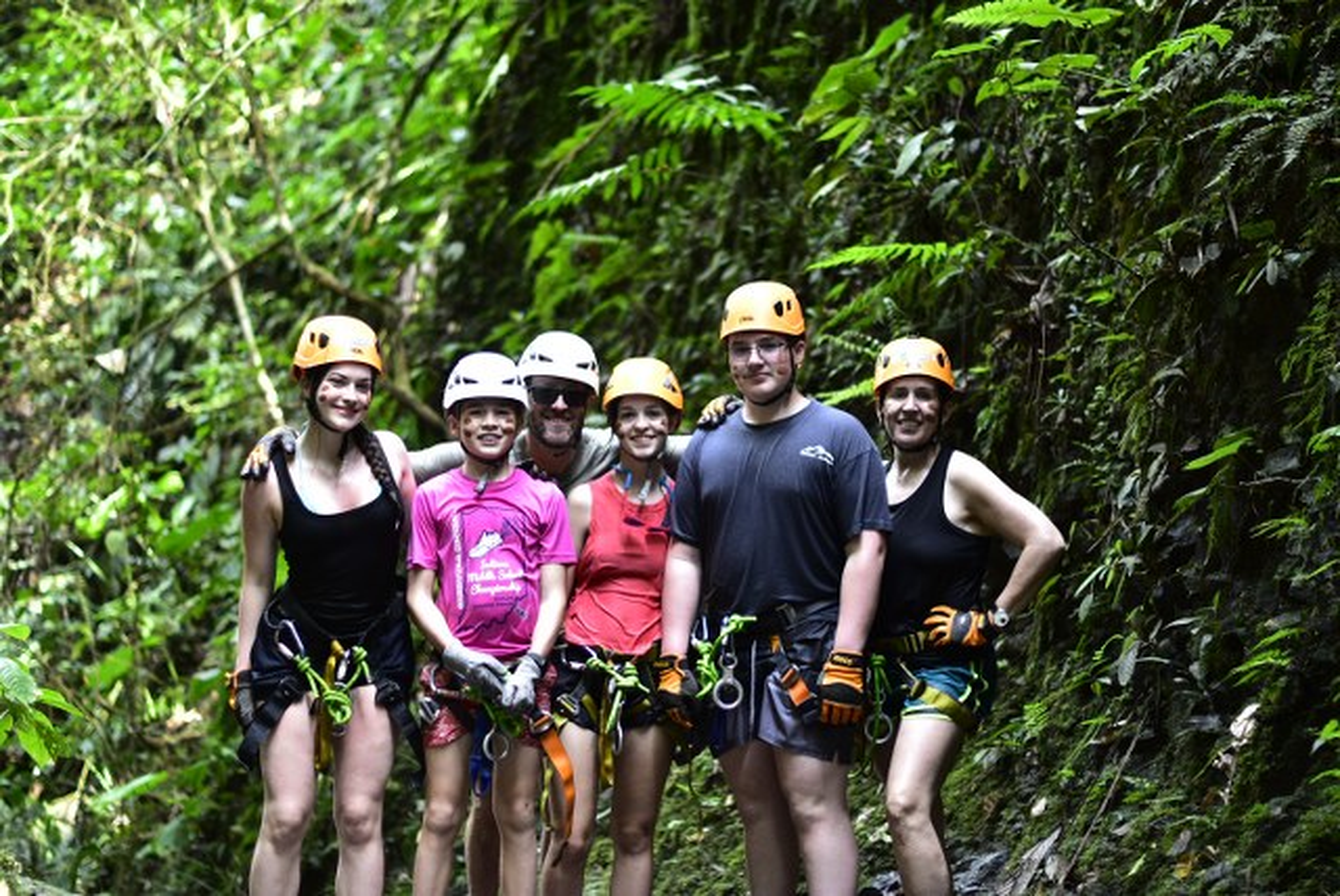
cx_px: 670
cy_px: 448
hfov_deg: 27.0
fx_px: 2794
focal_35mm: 75
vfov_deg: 18.2
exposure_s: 1/250
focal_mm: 50
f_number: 1.4
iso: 1000
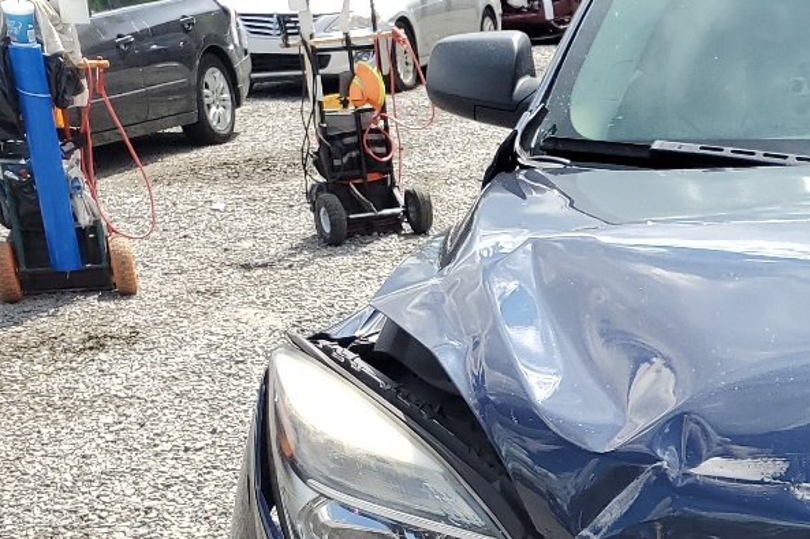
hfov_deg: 24.8
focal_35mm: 73
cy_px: 622
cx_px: 998
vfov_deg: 17.9
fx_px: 1642
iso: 50
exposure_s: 1/1667
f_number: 1.5
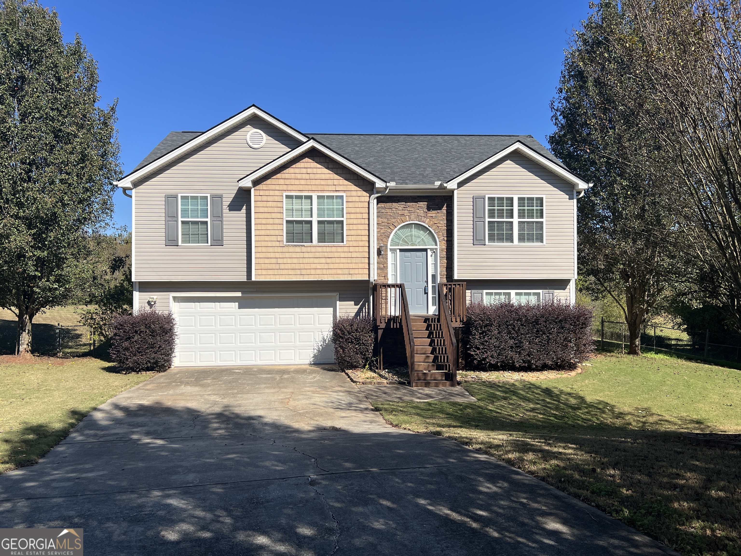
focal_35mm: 26
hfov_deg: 67.3
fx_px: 557
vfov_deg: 53.1
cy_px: 278
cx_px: 370
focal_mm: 5.7
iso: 50
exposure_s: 1/5076
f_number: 1.5
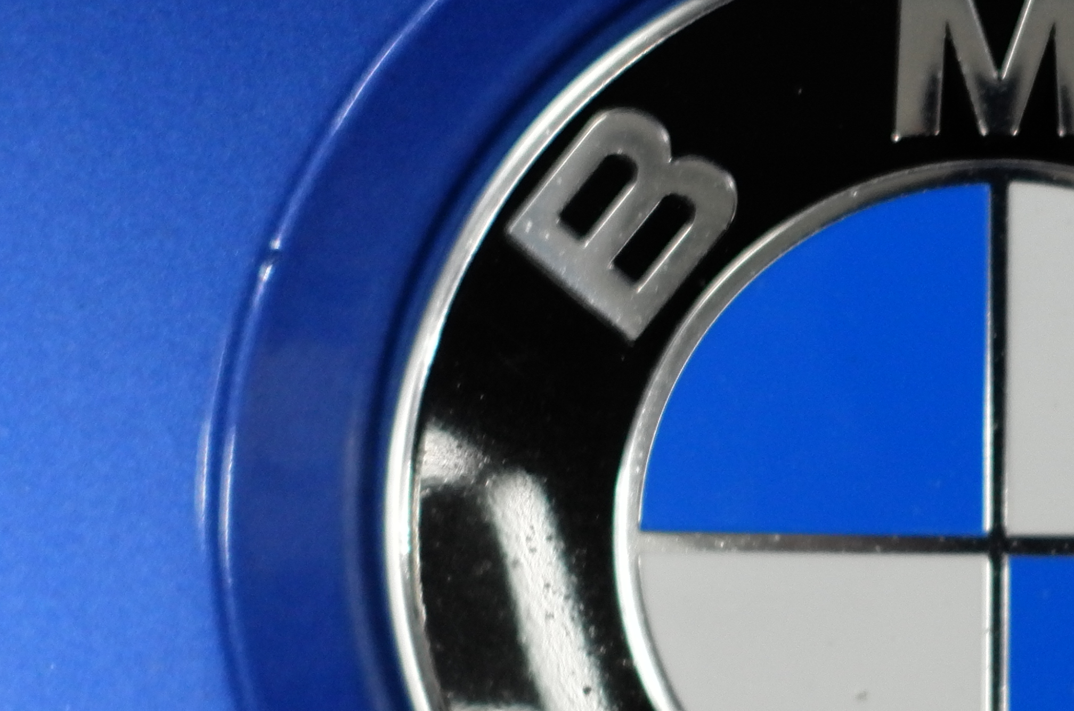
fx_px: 2620
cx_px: 1008
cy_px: 433
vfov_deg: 15.4
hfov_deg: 22.5
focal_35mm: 88
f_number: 3.5
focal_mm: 24
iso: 400
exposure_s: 1/80
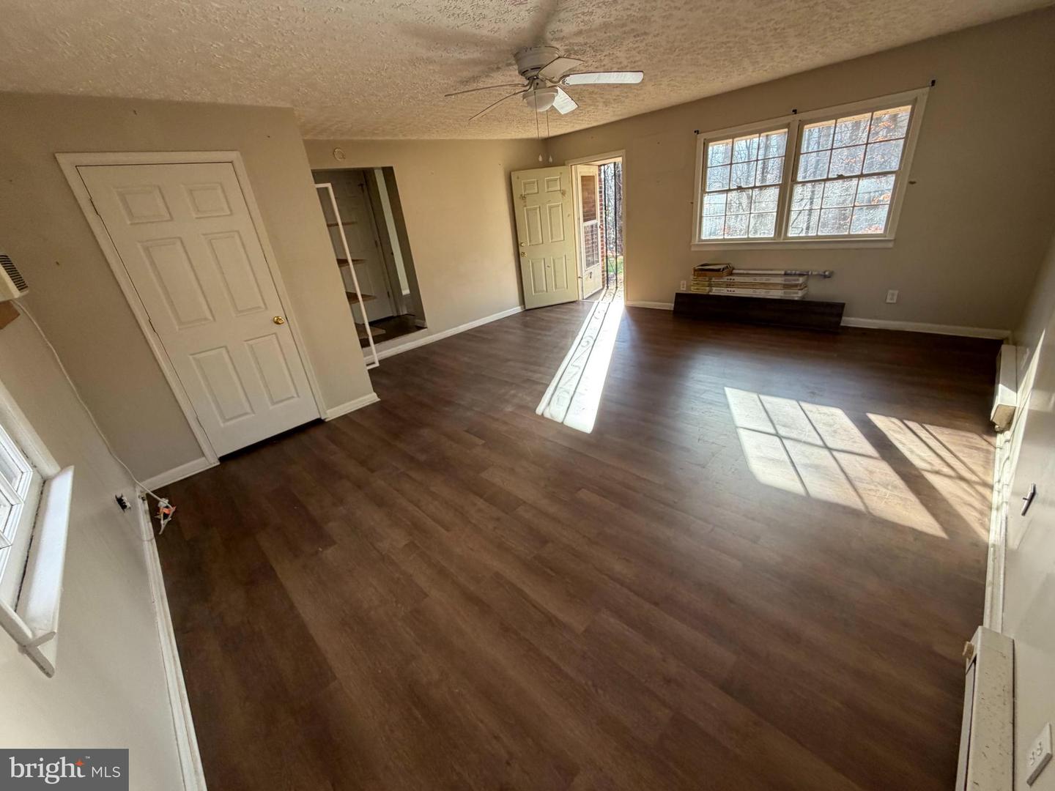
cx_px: 528
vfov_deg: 85.7
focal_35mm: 14
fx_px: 427
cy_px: 396
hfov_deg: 102.1
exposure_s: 1/121
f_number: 2.2
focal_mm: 2.22
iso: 160
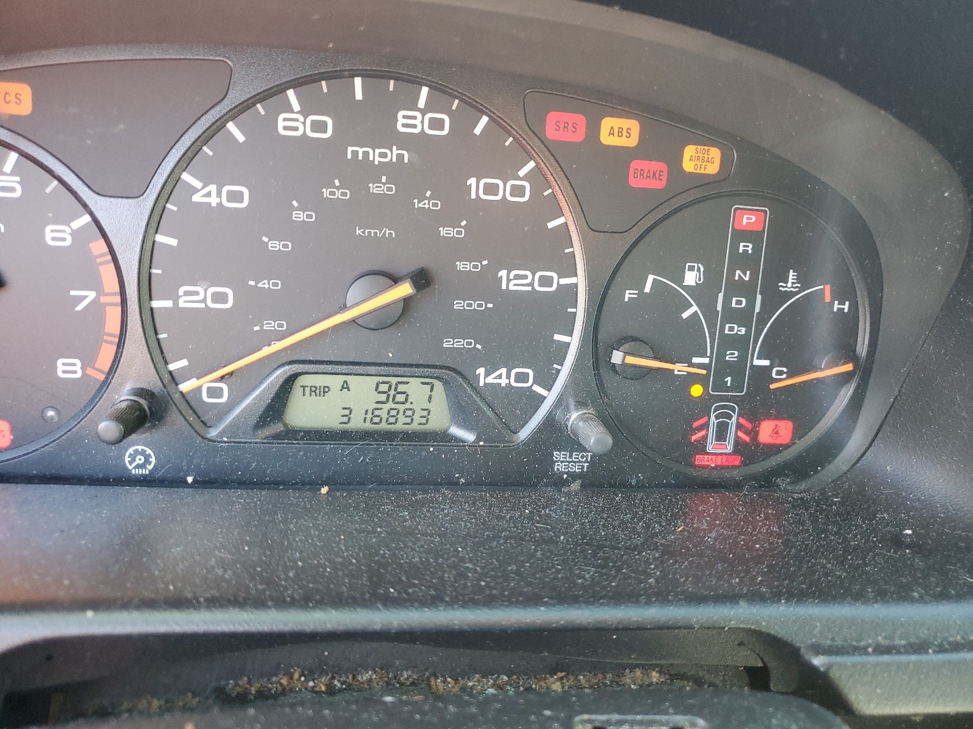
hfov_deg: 67.3
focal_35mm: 26
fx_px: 731
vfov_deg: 53.1
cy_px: 364
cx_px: 486
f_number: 1.5
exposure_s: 1/60.2
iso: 181
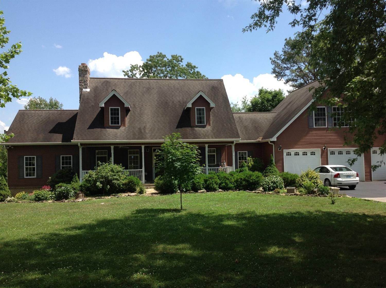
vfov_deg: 40.6
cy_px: 144
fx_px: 390
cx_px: 193
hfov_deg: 52.7
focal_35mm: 35
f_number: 2.4
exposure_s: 1/1163
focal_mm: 4.28
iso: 50
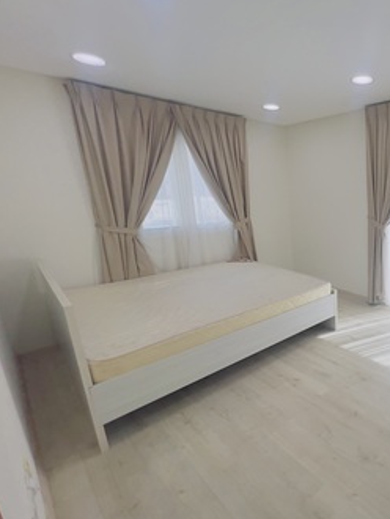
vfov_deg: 87.7
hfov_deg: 60.4
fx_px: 270
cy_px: 262
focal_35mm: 18
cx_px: 353
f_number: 1.8
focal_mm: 1.57
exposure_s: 1/272
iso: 32
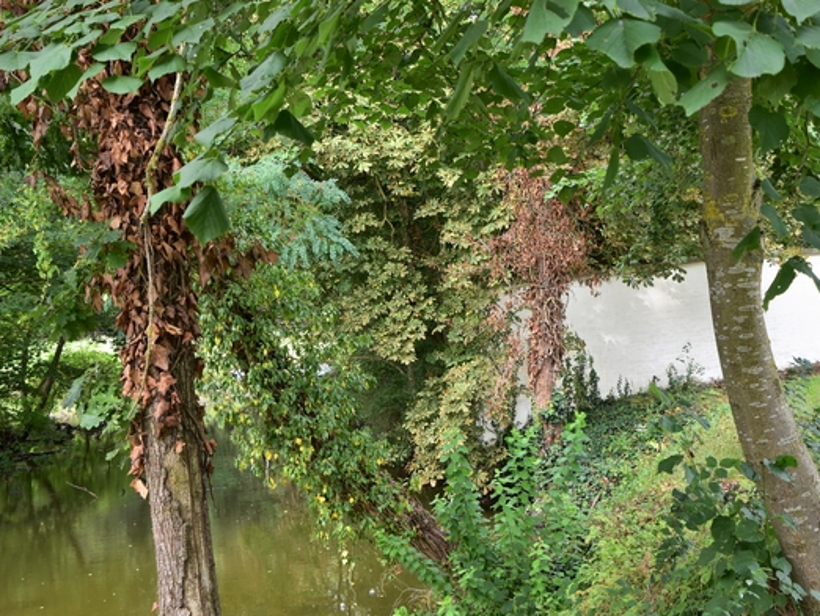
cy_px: 311
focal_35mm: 53
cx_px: 416
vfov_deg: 27.5
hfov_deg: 36.2
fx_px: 1256
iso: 400
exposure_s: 1/30
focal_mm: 32
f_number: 9
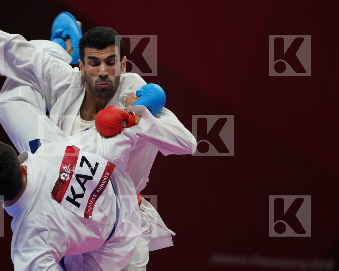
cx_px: 136
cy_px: 136
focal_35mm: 452
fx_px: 4535
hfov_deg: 4.3
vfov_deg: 3.4
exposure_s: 1/1000
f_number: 4
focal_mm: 267
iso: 2500
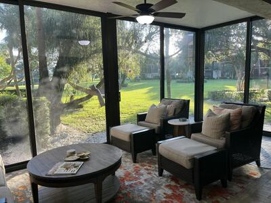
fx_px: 204
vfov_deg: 53.1
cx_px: 136
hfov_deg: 67.3
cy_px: 102
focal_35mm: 26
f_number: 1.6
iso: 40
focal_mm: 5.1
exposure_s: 1/120
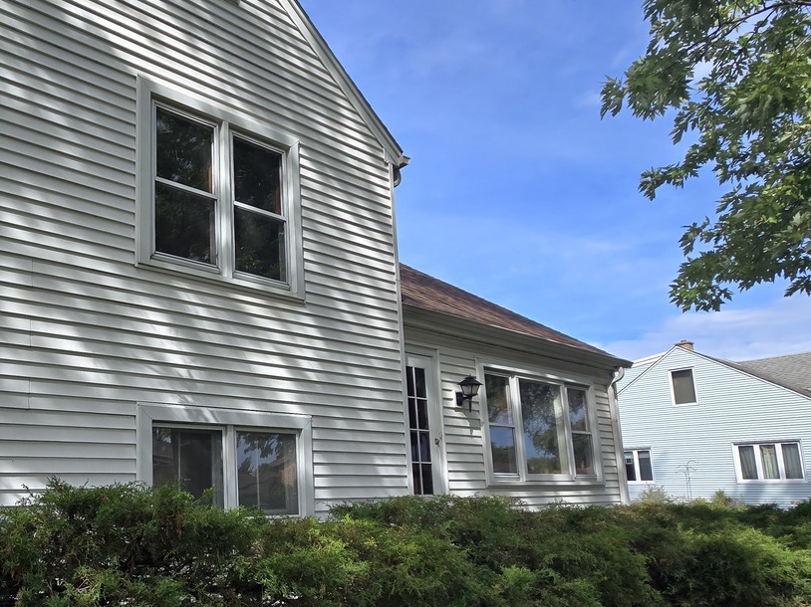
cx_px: 164
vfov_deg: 57.6
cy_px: 402
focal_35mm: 23
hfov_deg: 67.2
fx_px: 539
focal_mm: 2.2
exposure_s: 1/1279
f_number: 2.2
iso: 50
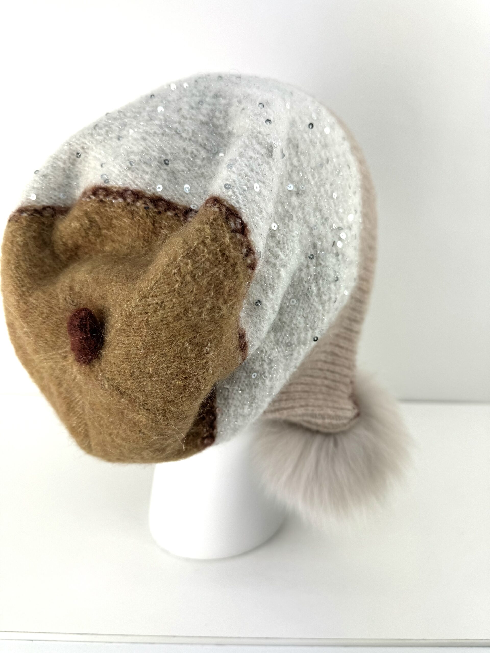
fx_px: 453
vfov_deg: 71.6
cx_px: 245
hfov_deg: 56.8
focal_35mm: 24
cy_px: 326
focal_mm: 6.76
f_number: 1.78
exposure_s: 1/439
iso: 80
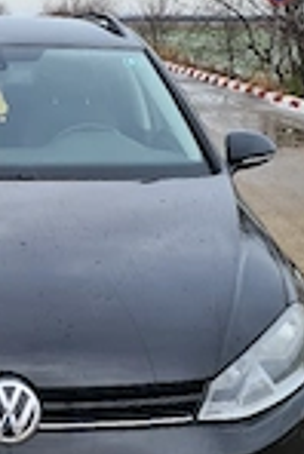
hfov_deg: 18.2
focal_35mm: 73
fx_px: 922
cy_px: 270
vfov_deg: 27.6
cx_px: 0
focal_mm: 5.4
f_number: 1.8
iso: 50
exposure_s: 1/667
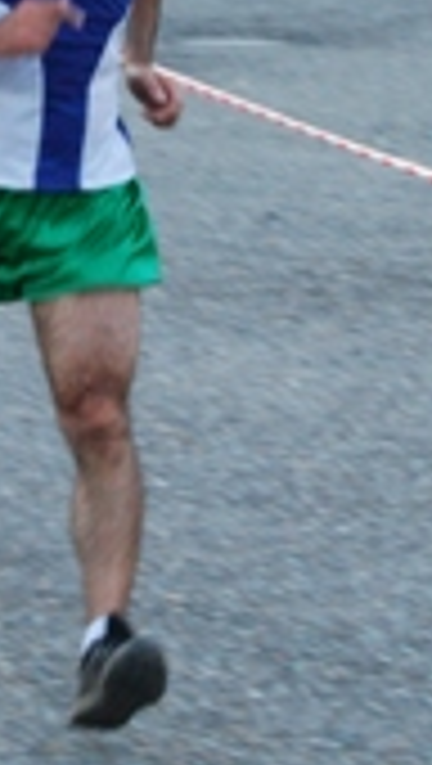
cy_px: 54
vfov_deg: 9.4
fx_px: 4637
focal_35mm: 228
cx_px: 79
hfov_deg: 5.3
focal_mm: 55
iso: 800
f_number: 5.6
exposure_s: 1/80
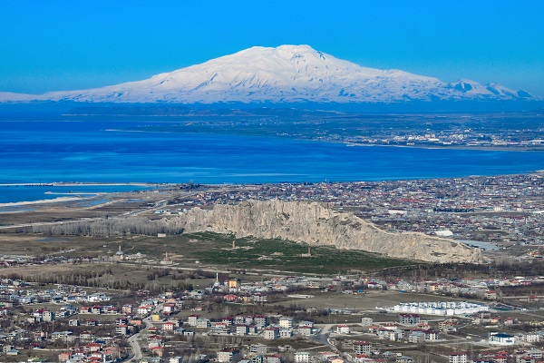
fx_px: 1587
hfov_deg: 19.5
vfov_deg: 13.0
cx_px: 272
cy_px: 182
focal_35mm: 105
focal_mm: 70
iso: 250
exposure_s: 1/1000
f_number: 9
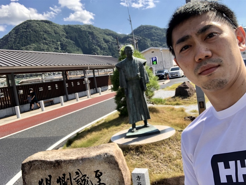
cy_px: 92
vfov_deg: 44.2
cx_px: 123
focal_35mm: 32
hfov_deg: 56.8
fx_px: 228
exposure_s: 1/302
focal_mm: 2.87
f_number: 2.2
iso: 20
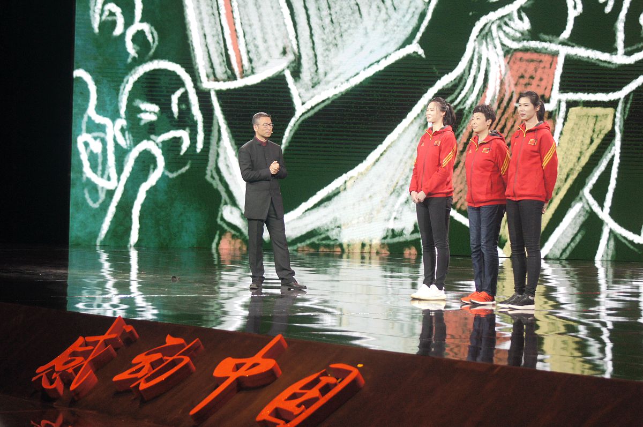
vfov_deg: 12.1
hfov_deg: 18.2
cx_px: 322
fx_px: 2007
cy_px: 214
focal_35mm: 112
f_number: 4.5
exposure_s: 1/125
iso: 1000
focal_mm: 75
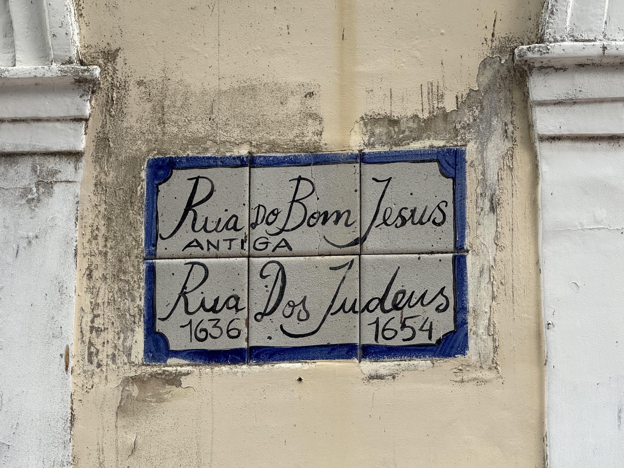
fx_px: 2163
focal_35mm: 120
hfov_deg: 16.4
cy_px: 234
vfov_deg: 12.3
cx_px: 312
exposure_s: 1/99
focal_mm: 15.66
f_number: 2.8
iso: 64
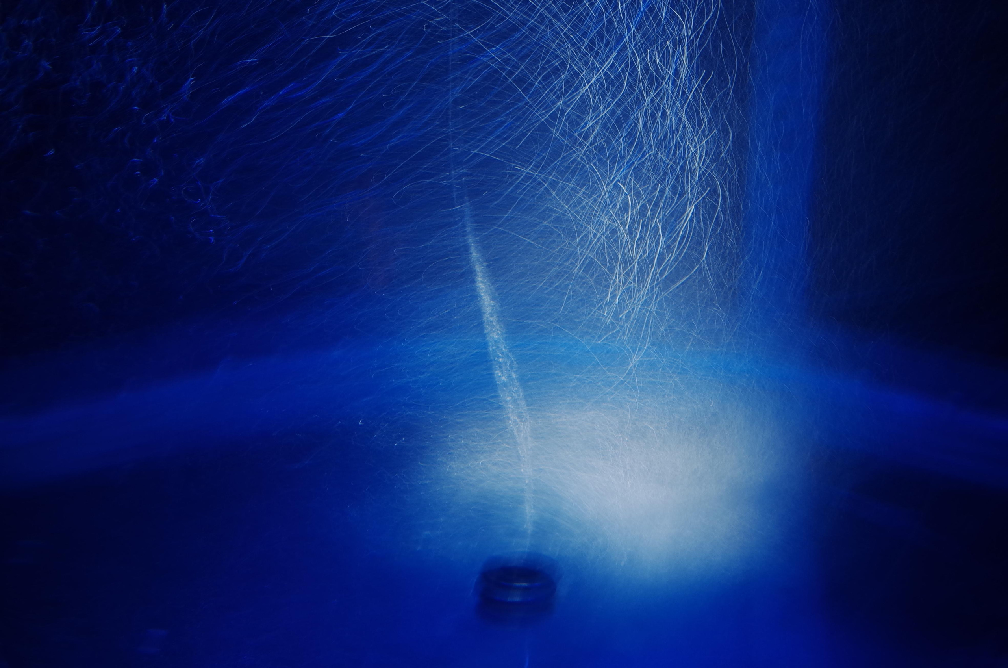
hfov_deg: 54.5
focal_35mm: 35
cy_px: 334
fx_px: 978
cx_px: 504
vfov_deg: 37.7
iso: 125
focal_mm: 18.3
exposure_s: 1/5
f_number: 9
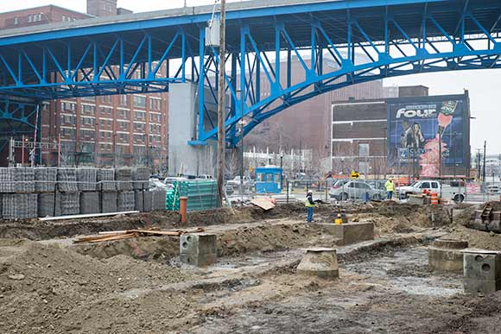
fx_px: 668
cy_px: 167
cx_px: 250
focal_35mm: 48
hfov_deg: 41.1
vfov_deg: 28.1
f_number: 13
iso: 640
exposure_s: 1/250
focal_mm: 48
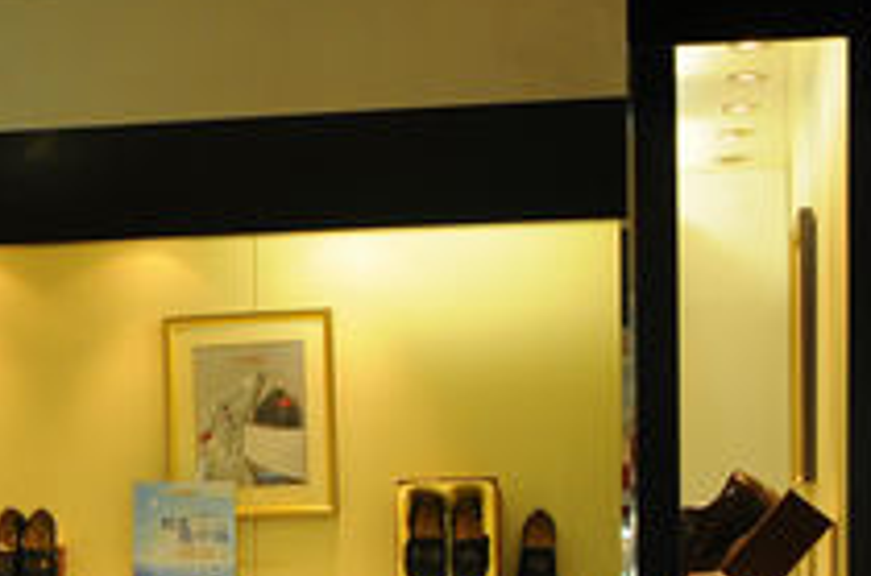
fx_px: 2897
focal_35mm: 120
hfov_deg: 15.5
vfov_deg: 11.3
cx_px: -514
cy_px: 572
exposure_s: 1/50
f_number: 4
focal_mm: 24
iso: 400
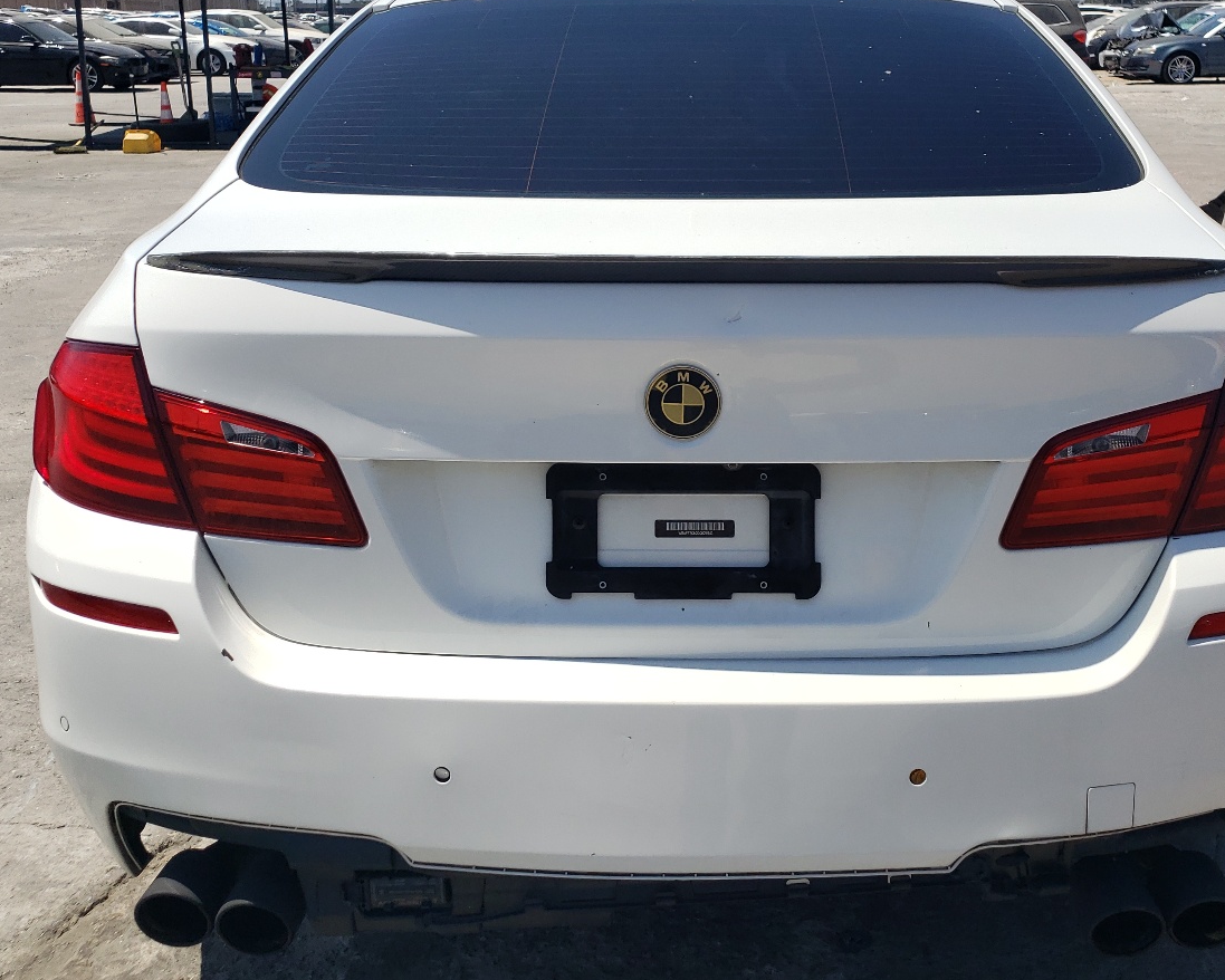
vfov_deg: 40.1
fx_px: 1342
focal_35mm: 37
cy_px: 423
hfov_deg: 48.9
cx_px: 695
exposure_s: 1/5000
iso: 50
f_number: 1.5
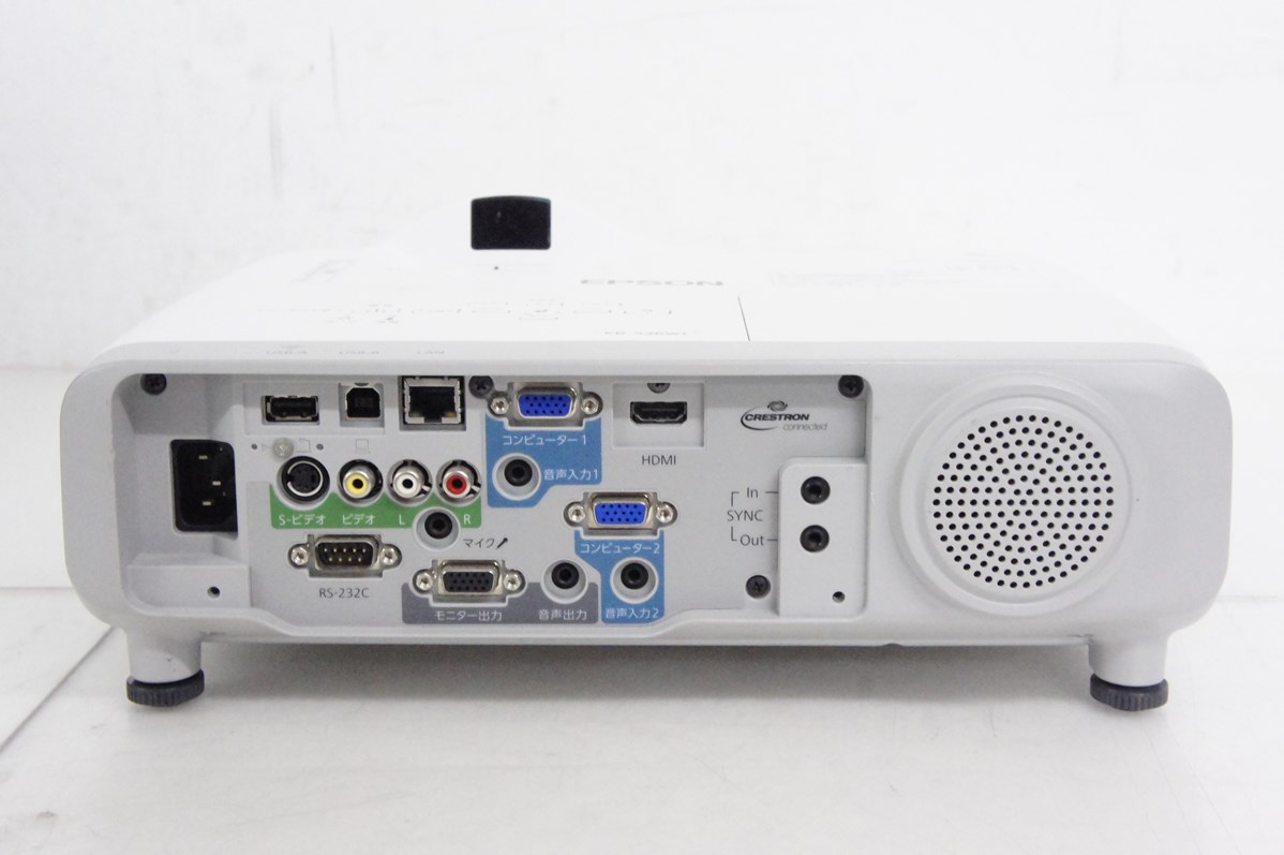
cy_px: 428
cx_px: 642
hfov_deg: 41.1
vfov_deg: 28.0
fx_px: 1711
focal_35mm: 48
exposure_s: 1/50
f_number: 10
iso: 6400
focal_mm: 32
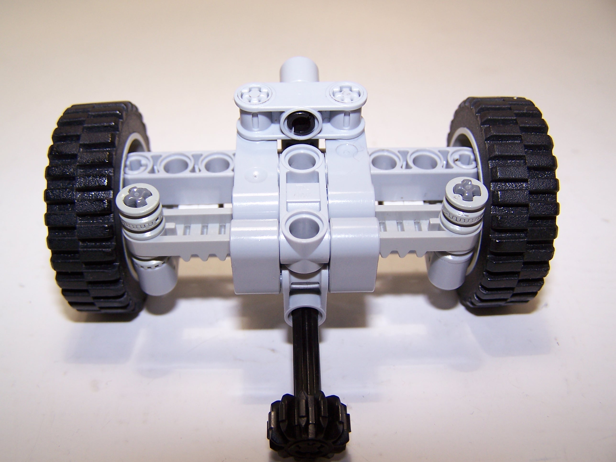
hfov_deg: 49.0
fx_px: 676
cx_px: 308
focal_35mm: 38
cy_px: 231
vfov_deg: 37.7
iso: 80
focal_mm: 6.3
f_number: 2.8
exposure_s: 1/60
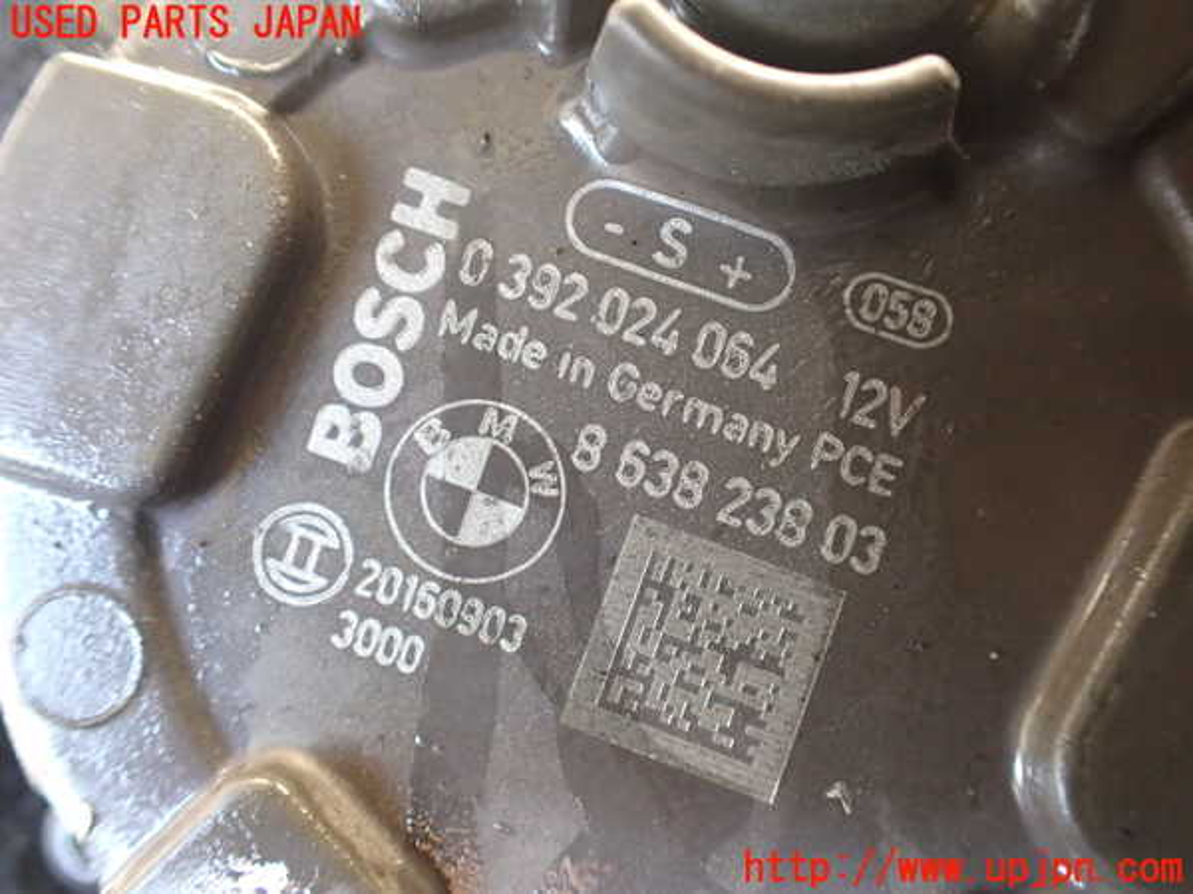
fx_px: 1034
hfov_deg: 60.0
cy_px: 447
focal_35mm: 30
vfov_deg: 46.8
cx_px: 596
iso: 640
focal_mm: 5.4
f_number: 2.3
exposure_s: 1/125
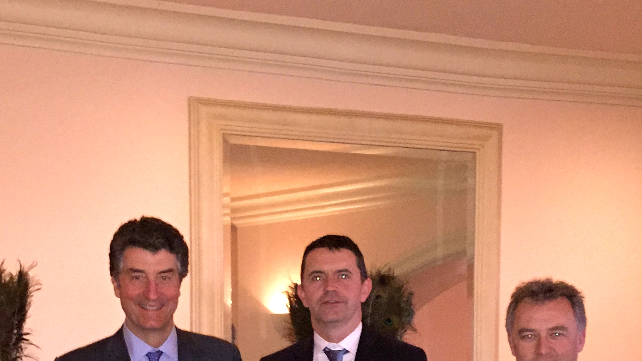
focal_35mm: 62
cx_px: 290
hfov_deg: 33.8
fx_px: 1056
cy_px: 466
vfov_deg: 18.2
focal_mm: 4.15
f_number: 2.2
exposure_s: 1/16
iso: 400
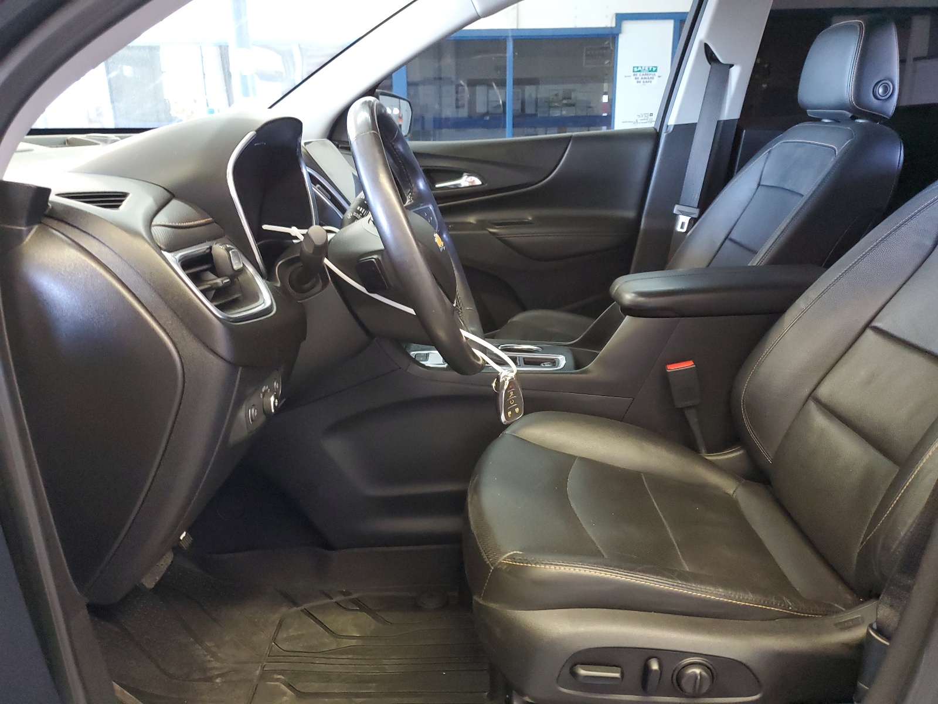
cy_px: 352
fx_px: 705
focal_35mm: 26
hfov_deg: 67.3
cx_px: 469
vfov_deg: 53.1
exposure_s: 1/40
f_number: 1.5
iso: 329
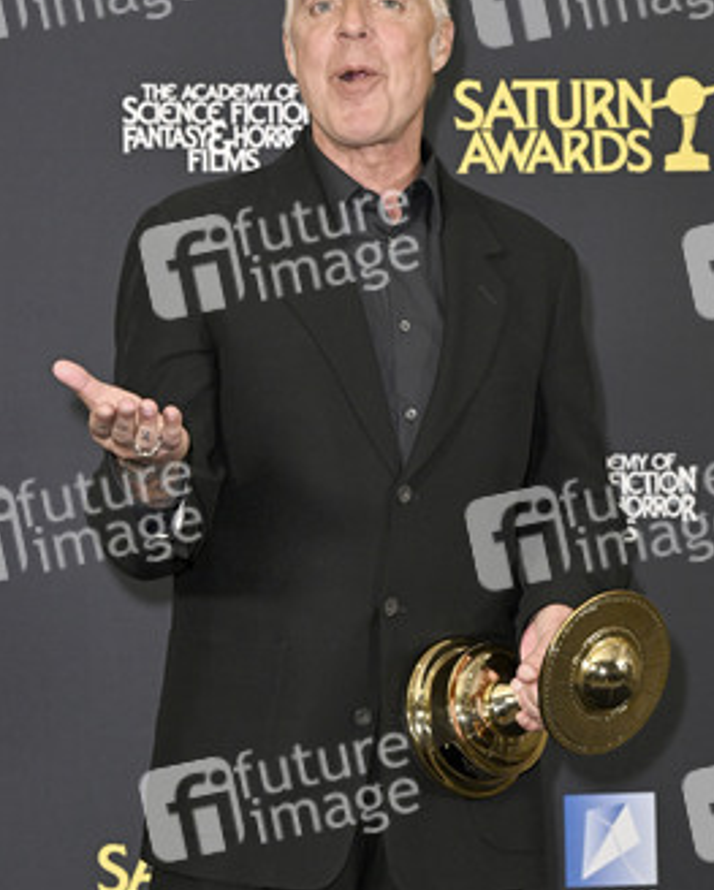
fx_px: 2110
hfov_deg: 19.2
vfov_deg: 23.8
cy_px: 391
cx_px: 358
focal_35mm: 80
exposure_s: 1/320
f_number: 5
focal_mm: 70
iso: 2000
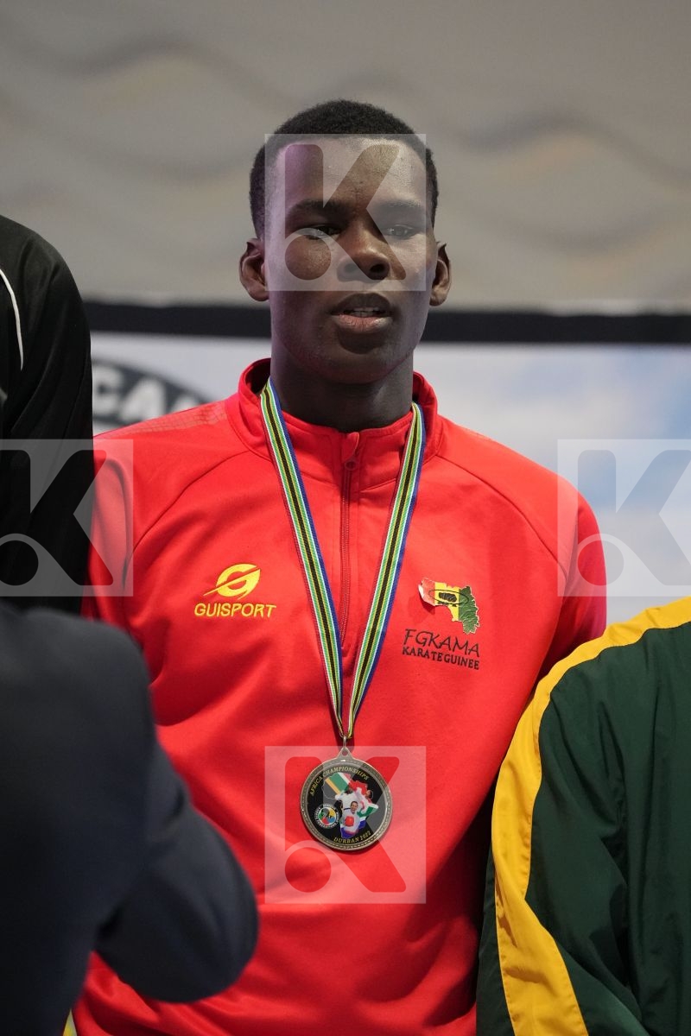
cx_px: 346
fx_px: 8637
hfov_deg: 4.6
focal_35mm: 300
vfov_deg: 6.9
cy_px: 518
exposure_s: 1/250
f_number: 2.8
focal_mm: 200
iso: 3200
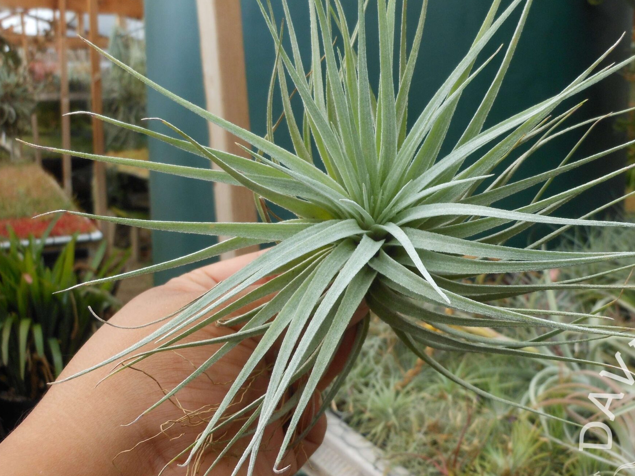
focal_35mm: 41
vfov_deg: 35.1
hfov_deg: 45.5
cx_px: 379
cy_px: 223
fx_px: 752
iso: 80
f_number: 3.7
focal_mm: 5
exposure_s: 1/250
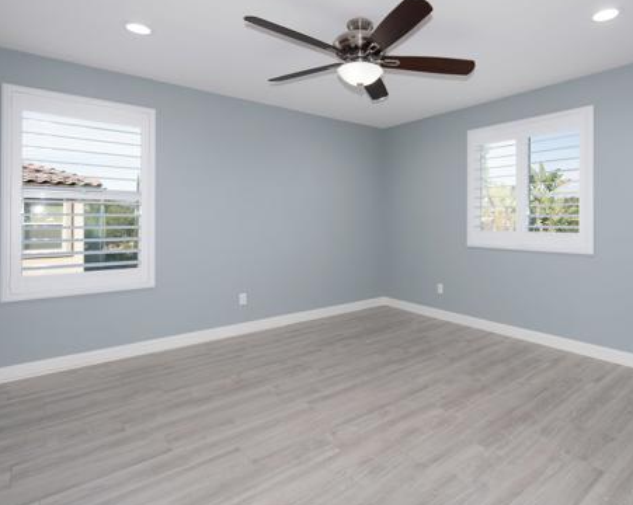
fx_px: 374
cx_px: 378
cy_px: 217
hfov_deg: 79.6
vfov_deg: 67.7
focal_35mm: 20
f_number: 7.1
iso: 320
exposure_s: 1/250
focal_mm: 15
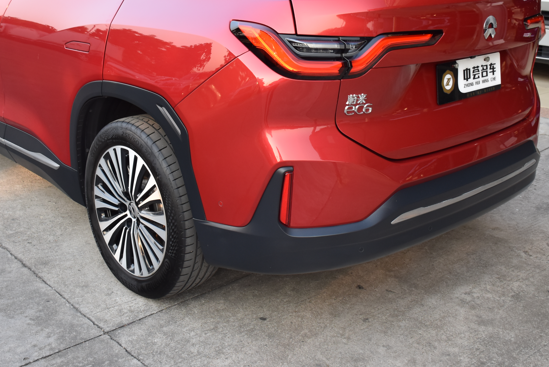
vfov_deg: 27.9
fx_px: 732
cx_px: 235
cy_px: 112
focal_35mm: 48
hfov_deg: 41.0
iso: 400
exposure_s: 1/125
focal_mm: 22
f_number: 5.6
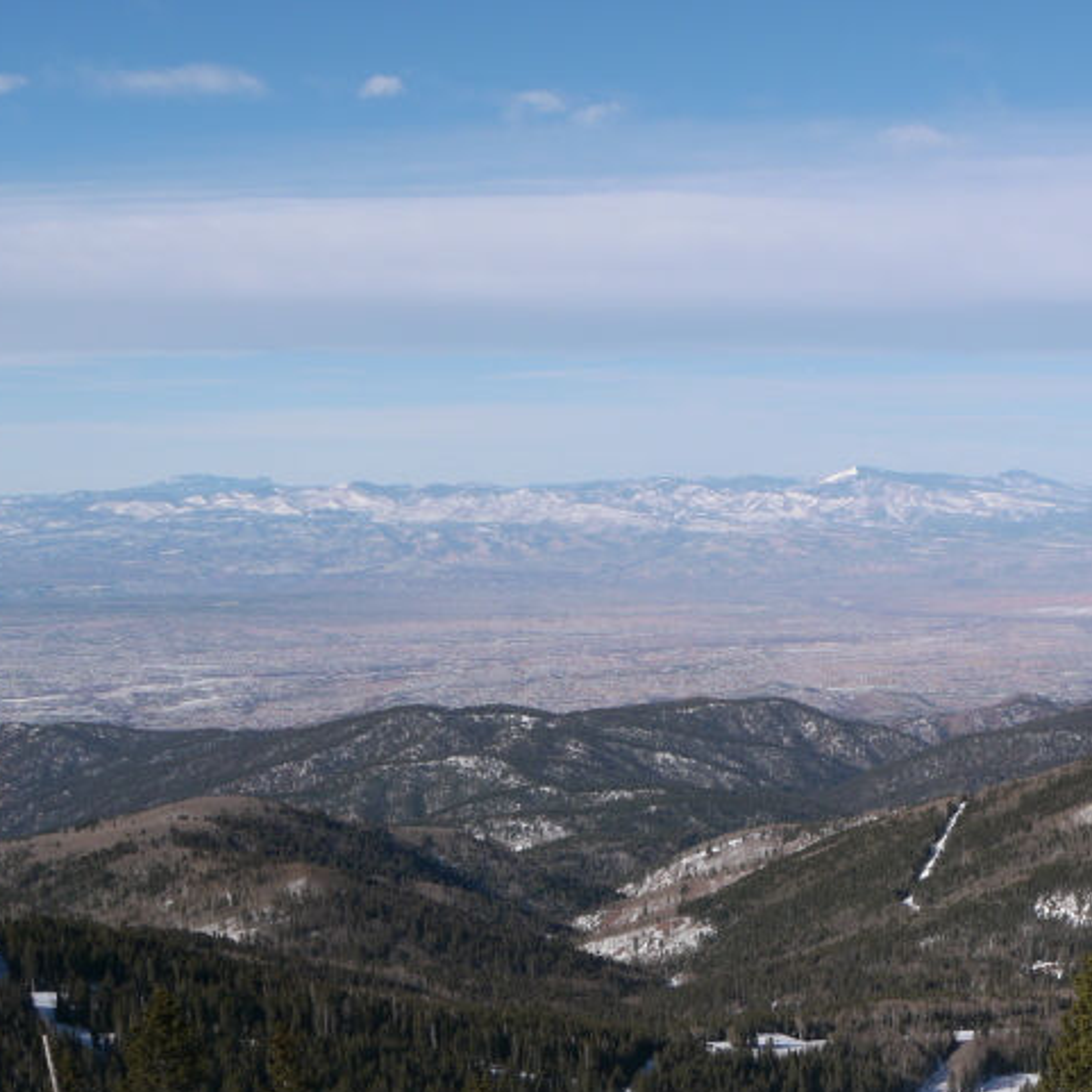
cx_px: 820
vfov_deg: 26.5
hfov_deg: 26.5
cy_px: 851
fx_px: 2284
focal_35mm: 64
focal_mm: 17
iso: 100
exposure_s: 1/400
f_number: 9
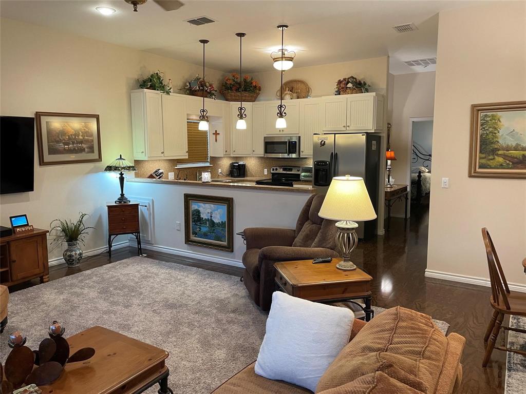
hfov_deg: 67.3
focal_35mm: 26
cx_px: 263
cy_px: 197
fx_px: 395
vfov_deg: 53.1
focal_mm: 4.2
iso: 200
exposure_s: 1/60
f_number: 1.6
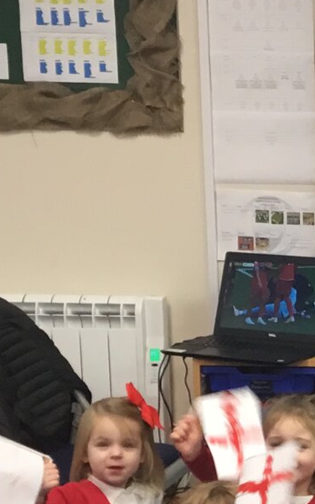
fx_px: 1537
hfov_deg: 11.0
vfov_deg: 18.5
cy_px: 356
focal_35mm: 112
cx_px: 540
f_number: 2.4
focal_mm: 3.3
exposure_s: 1/33
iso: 80
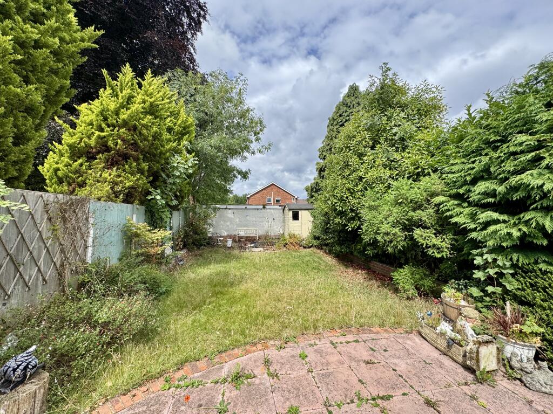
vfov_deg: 85.7
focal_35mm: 14
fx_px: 224
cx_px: 276
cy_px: 207
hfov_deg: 102.1
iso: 50
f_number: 2.2
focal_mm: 2.22
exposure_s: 1/1063
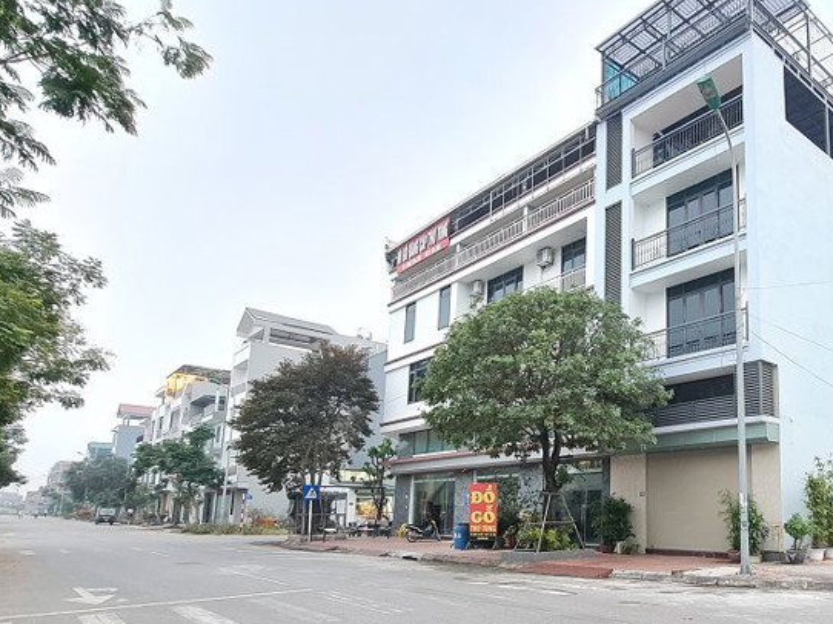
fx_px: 577
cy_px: 423
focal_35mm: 24
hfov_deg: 67.8
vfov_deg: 55.4
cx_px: 607
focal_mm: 2.2
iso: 400
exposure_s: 1/33
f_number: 2.2
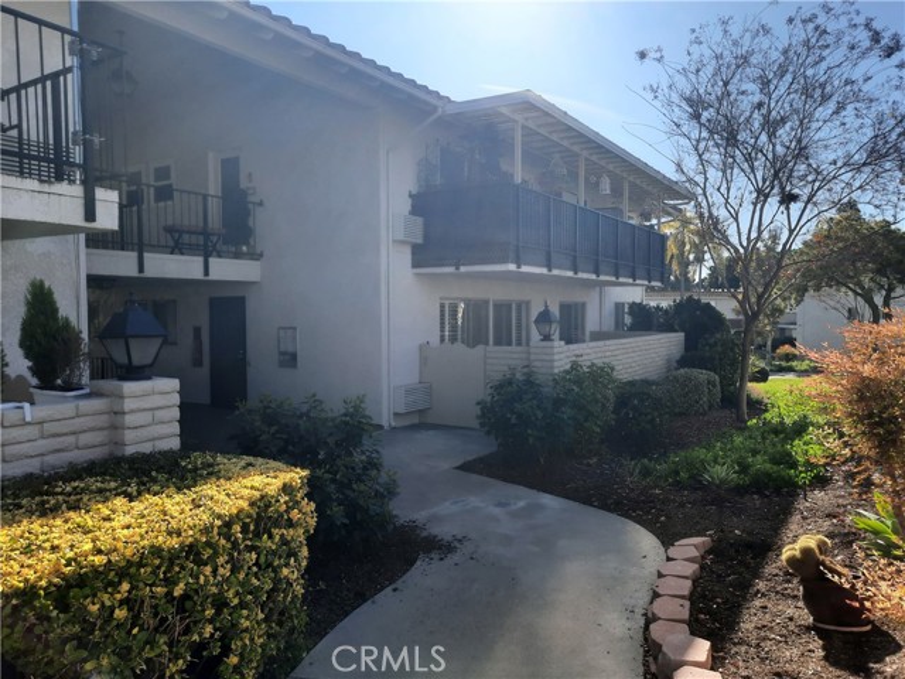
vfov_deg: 54.9
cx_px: 452
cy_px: 340
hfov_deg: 69.4
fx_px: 654
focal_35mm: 25
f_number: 2
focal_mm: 4.6
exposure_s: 1/589
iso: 32
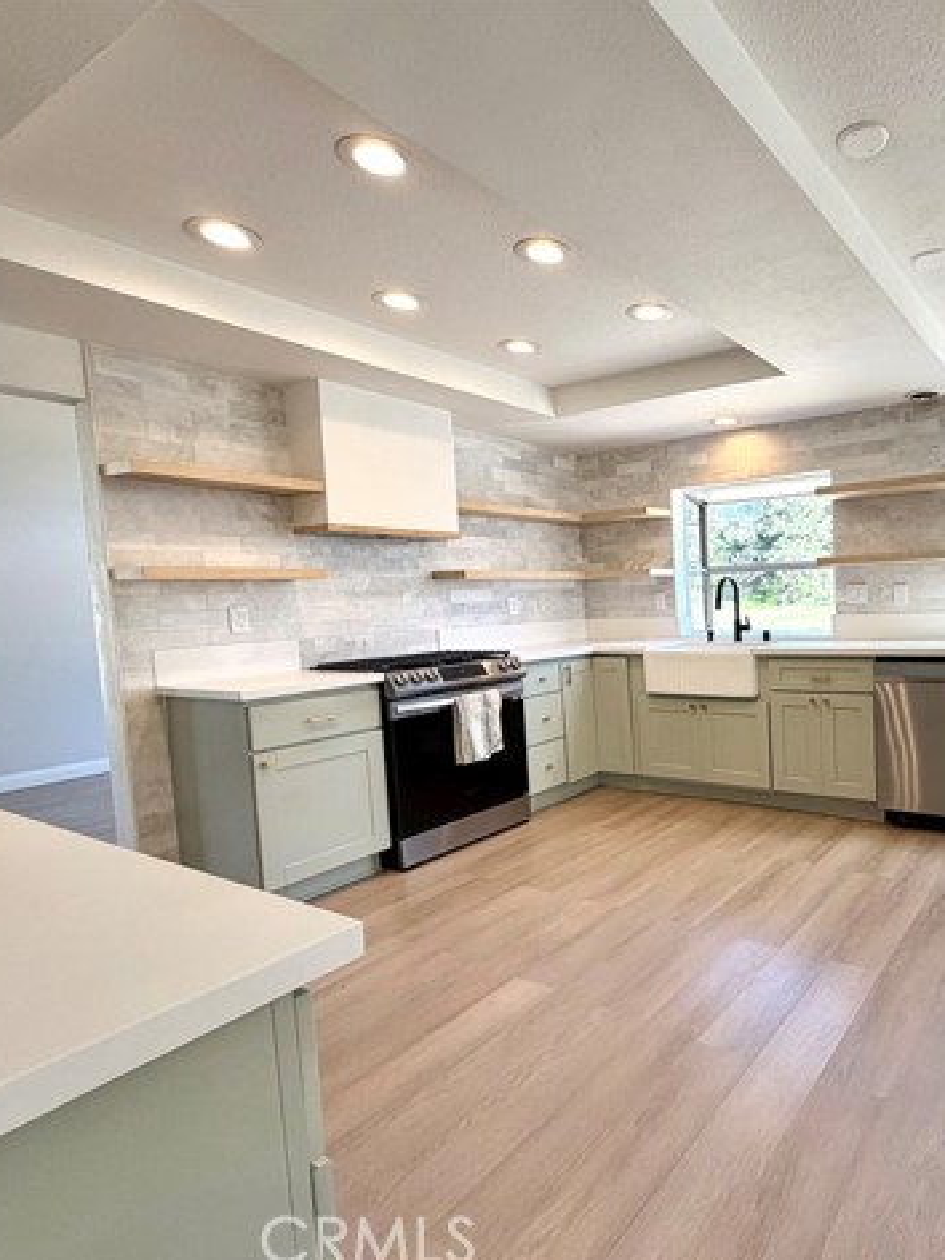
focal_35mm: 19
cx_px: 777
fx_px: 692
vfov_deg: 84.7
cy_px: 638
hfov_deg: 62.0
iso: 64
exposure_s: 1/120
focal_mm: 2.22
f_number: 2.2
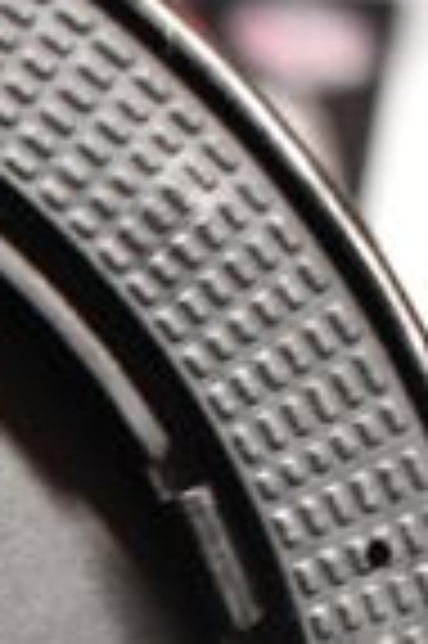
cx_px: -568
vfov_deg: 15.1
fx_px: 2288
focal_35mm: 128
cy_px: 901
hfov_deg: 9.6
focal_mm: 20
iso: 1100
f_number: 3.8
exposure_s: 1/30
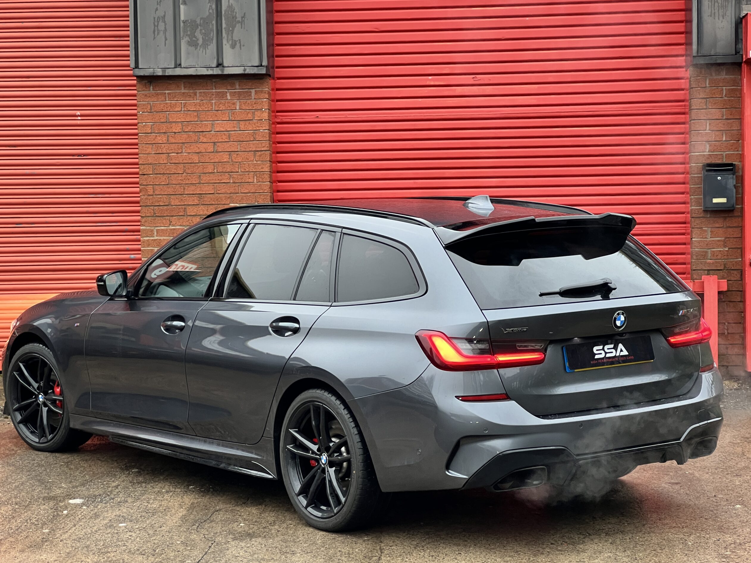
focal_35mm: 78
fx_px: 1692
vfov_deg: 18.9
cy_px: 281
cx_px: 371
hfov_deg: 25.0
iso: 200
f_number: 2.8
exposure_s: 1/60
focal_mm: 9
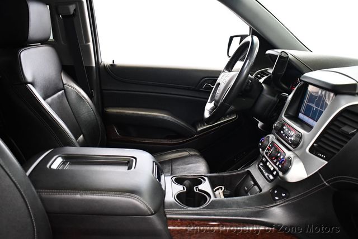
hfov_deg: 53.1
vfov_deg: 36.9
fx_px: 358
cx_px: 179
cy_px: 120
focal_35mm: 36
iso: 3200
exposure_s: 1/100
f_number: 3.5
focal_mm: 18
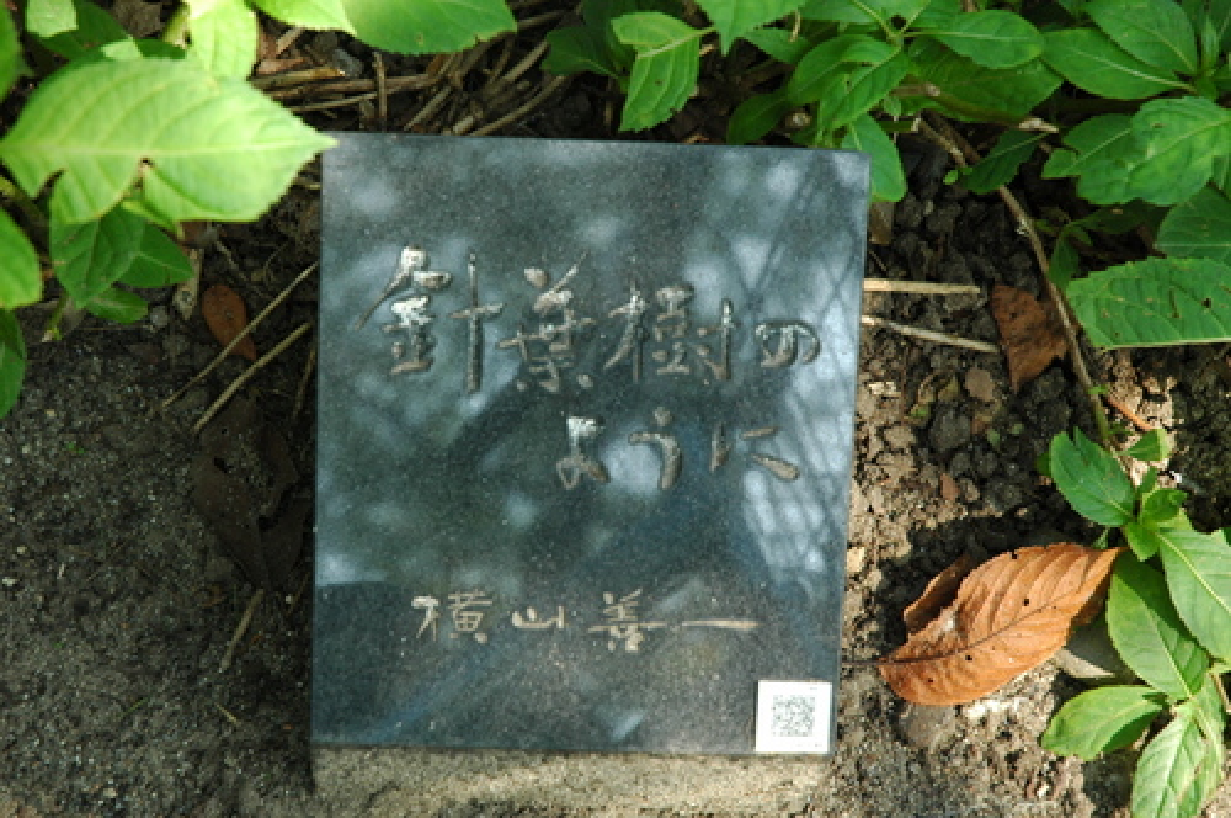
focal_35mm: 93
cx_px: 616
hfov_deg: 21.9
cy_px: 409
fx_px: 3176
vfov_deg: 14.7
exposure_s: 1/125
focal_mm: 62
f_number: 4.5
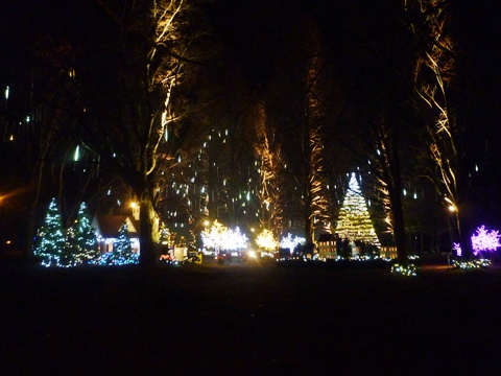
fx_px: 362
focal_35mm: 25
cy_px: 188
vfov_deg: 54.9
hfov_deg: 69.4
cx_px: 250
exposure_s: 1/8
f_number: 2.8
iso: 400
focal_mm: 4.4
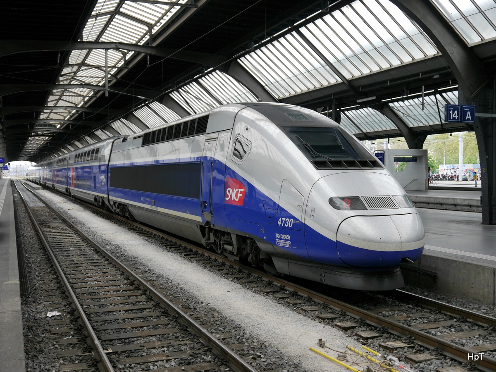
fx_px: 602
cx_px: 248
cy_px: 186
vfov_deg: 34.3
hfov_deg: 44.8
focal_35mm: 42
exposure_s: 1/100
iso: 160
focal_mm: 21
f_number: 5
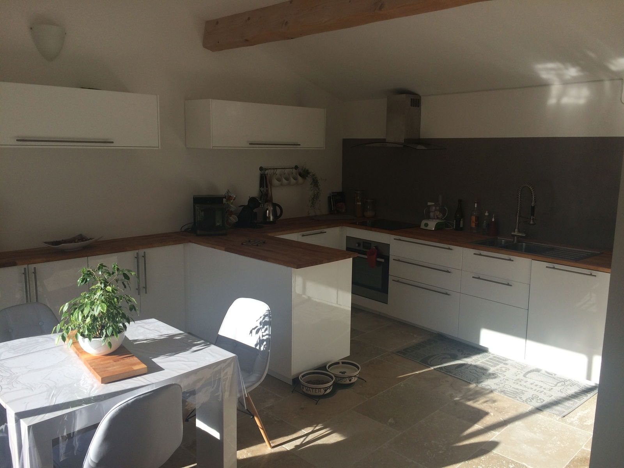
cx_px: 312
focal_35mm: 29
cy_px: 234
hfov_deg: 61.7
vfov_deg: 48.2
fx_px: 523
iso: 32
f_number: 2.2
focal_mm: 4.15
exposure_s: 1/933
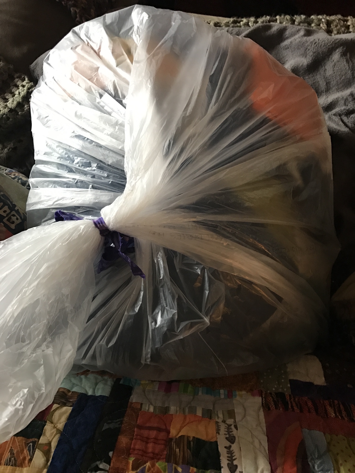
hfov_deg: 49.7
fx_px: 383
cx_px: 178
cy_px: 236
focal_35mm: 28
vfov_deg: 63.4
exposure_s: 1/15
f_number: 1.8
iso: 100
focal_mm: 3.99
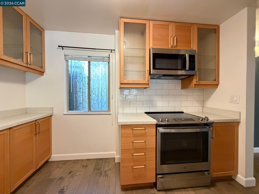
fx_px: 105
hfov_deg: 102.1
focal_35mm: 14
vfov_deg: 85.7
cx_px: 130
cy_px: 97
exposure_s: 1/60
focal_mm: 2.22
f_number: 2.2
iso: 800
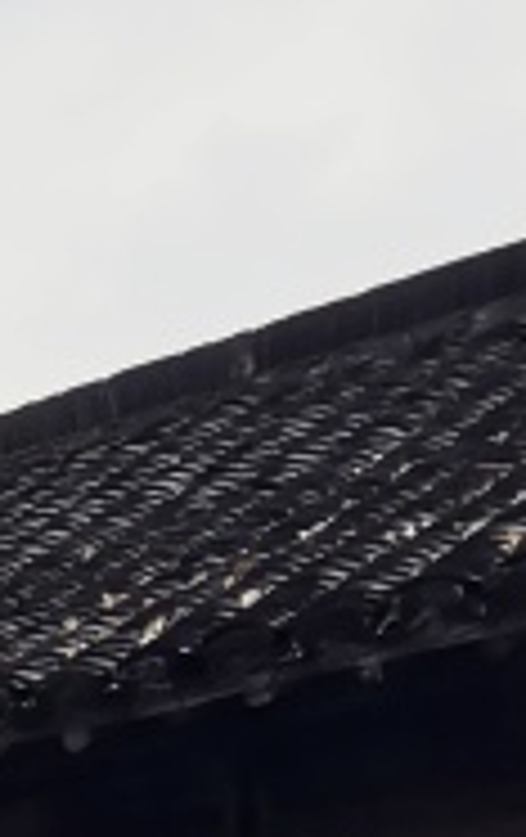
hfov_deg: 8.5
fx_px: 2648
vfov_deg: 16.4
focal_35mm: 116
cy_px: 1260
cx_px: -1281
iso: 50
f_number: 2.2
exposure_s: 1/1429
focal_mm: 2.23
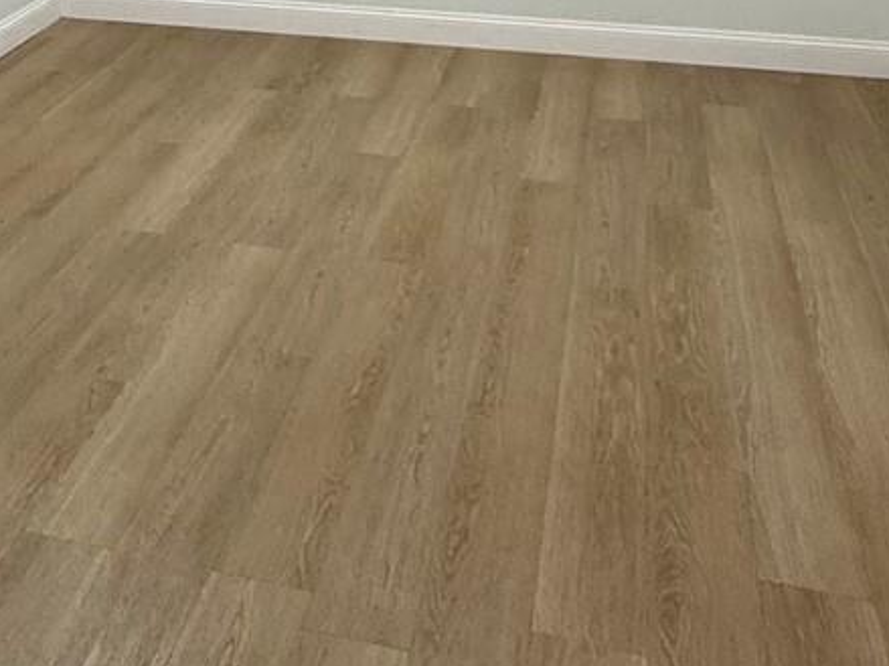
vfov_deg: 26.1
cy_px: -87
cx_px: 253
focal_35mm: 51
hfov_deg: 36.8
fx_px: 1309
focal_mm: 2.22
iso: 80
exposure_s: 1/120
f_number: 2.2
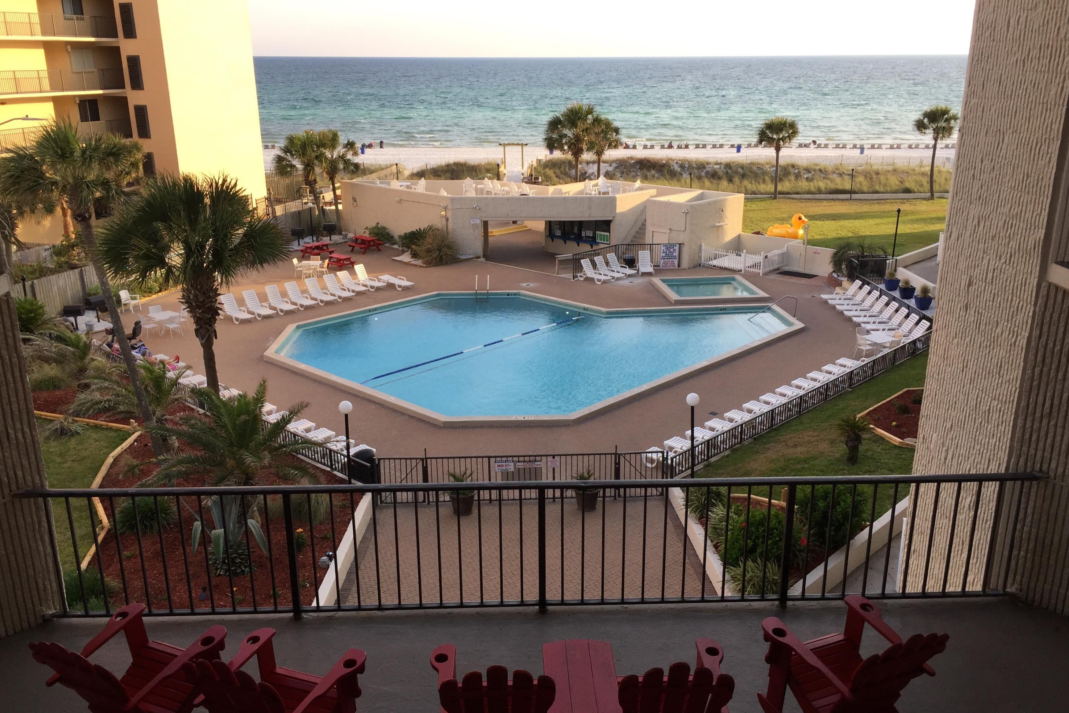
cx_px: 540
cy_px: 395
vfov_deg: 42.3
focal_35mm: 31
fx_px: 920
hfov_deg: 60.3
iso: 32
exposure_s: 1/363
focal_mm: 4.15
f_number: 2.2
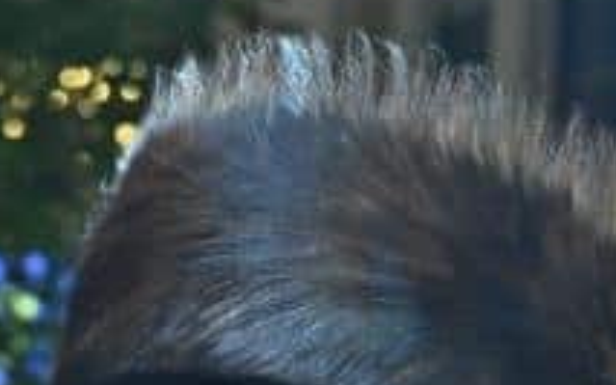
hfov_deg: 7.5
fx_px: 4683
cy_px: 852
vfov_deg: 4.6
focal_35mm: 279
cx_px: 408
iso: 1250
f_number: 4
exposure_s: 1/320
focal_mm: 57
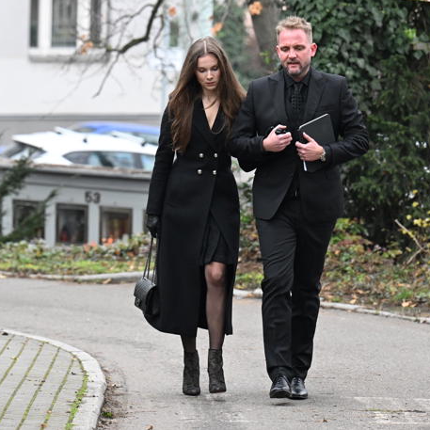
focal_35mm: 336
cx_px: 226
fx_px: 4722
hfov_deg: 5.2
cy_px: 215
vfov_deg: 5.2
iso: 2000
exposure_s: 1/500
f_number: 4.5
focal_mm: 175
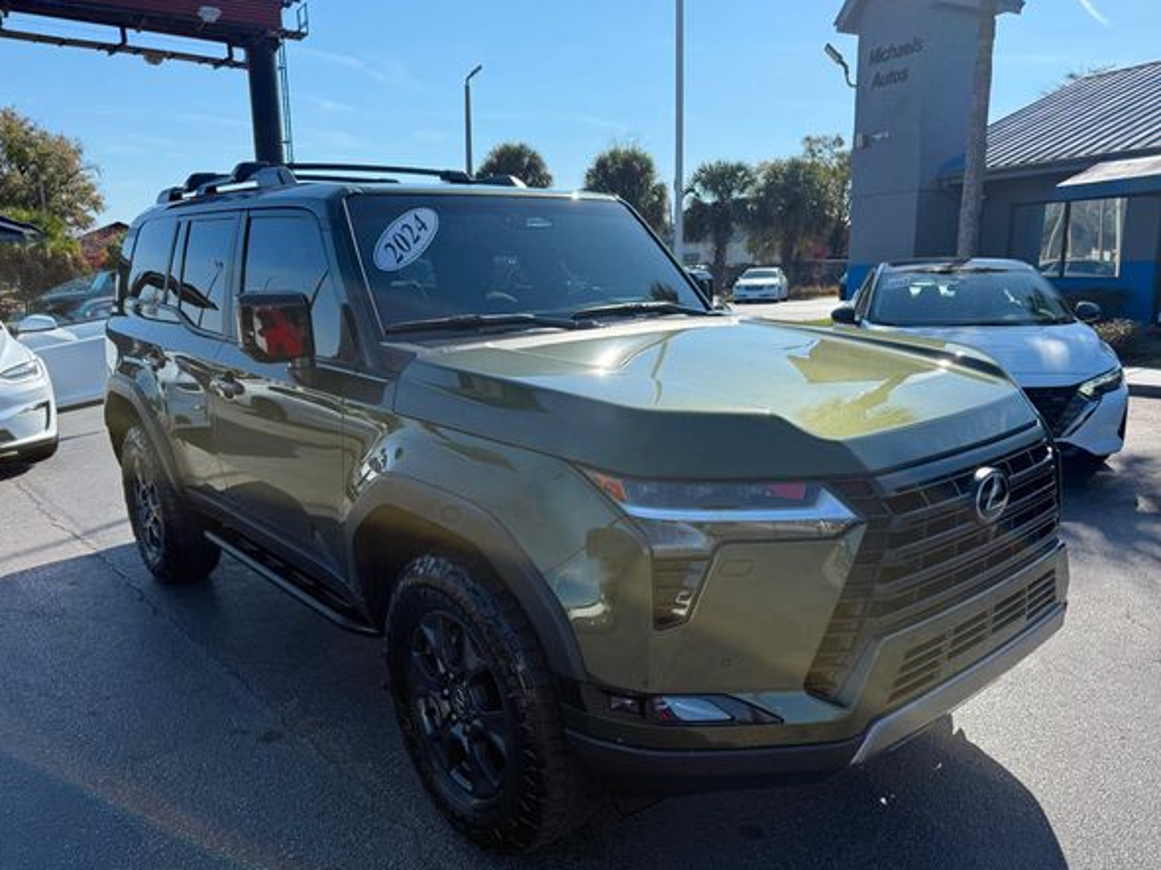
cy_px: 467
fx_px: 872
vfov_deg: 53.0
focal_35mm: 26
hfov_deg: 67.3
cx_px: 599
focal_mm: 6.76
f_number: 1.78
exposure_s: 1/3759
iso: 100
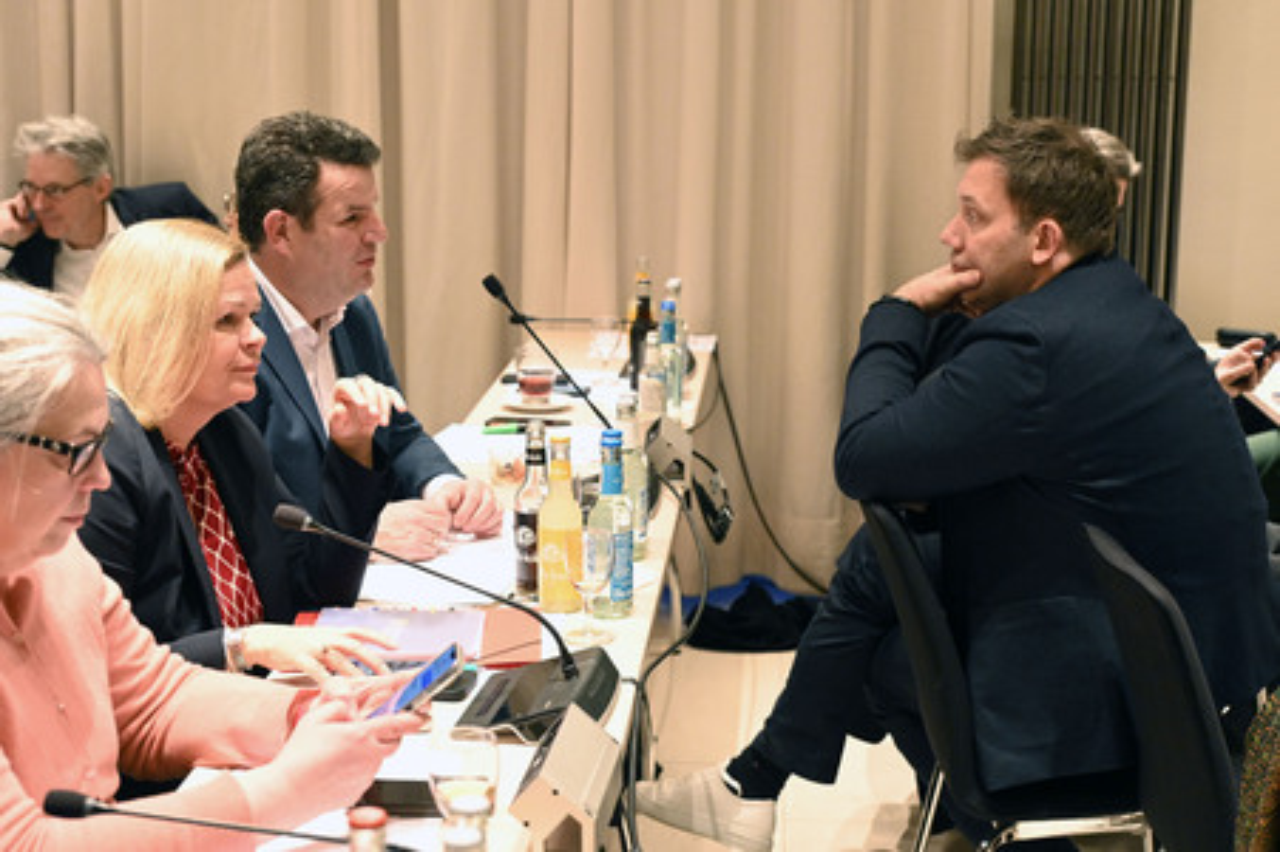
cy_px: 426
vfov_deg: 27.0
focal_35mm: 50
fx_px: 1776
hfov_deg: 39.6
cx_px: 640
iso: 6400
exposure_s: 1/200
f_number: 4
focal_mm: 50
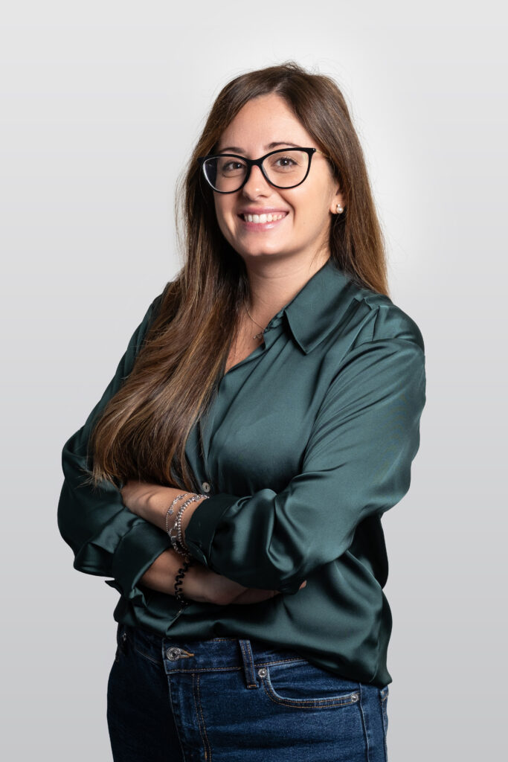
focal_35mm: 84
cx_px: 254
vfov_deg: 24.2
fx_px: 1777
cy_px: 381
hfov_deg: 16.3
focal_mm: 56
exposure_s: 1/250
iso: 250
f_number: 4.5
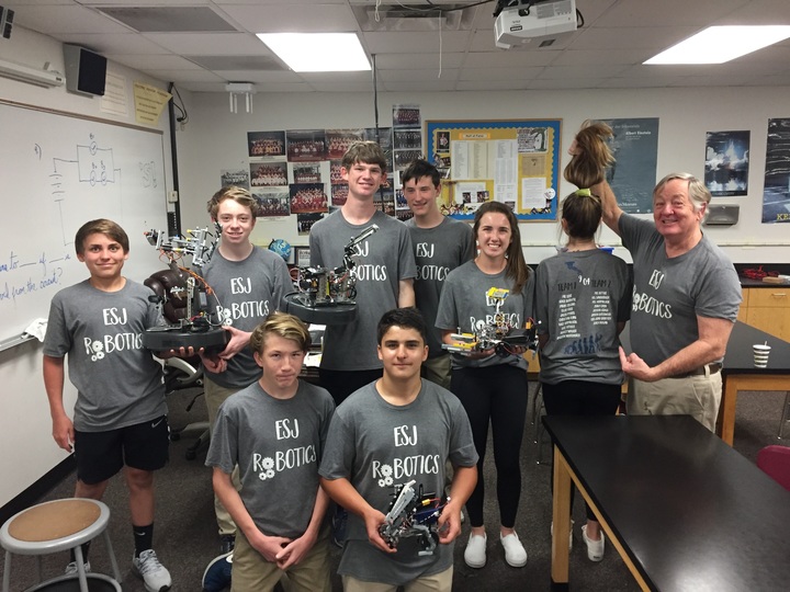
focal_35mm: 29
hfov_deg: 61.7
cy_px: 296
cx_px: 395
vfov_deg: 48.2
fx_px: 662
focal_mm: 4.15
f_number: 2.2
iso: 160
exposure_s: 1/30
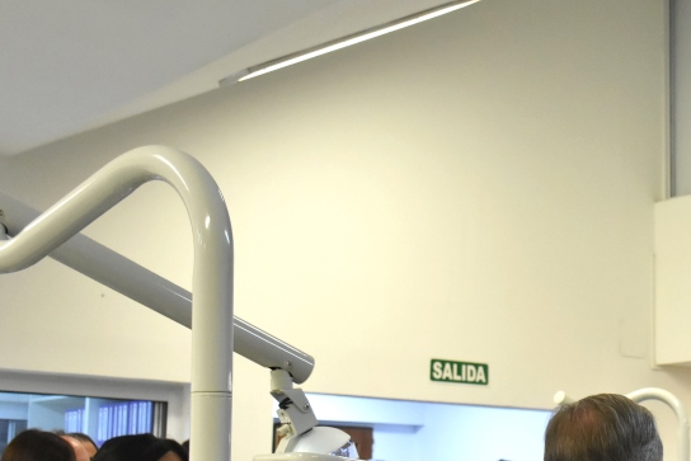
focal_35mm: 65
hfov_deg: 29.5
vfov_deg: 20.8
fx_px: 1247
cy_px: 328
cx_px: 645
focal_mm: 23
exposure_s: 1/160
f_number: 4
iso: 3200
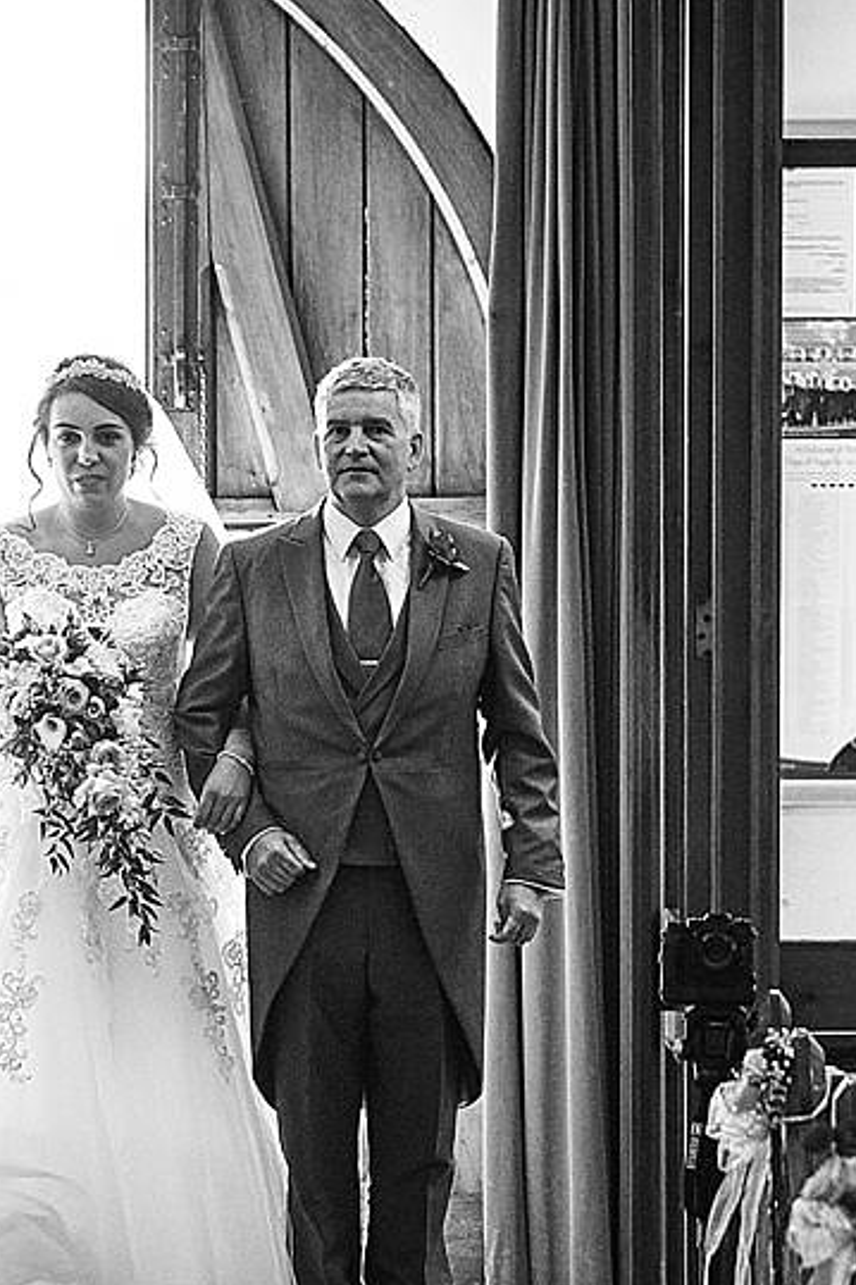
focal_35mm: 390
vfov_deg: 5.3
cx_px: 258
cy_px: 732
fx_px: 13918
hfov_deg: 3.5
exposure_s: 1/250
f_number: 2.8
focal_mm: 140
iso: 3200
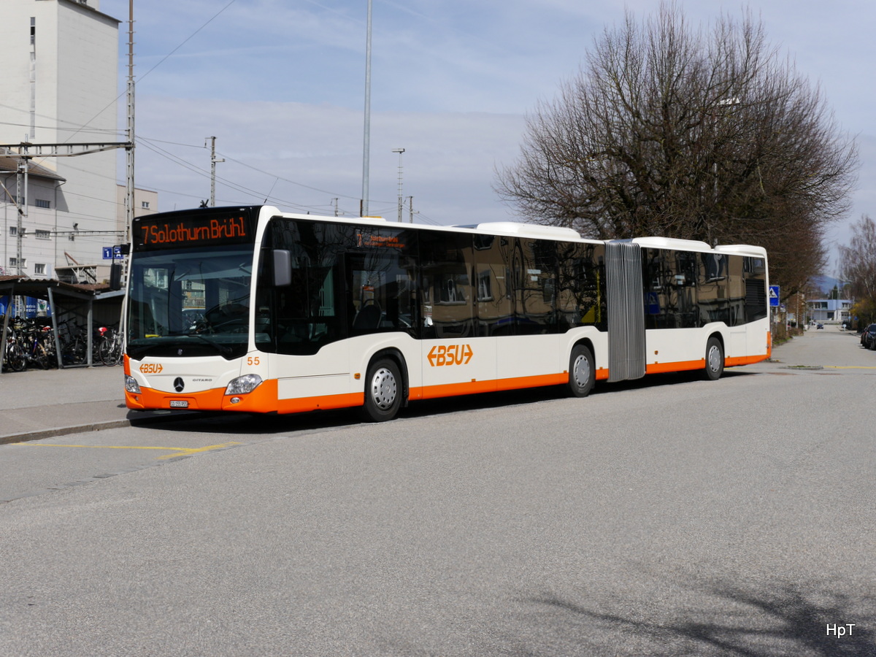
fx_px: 1316
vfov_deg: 28.0
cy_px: 328
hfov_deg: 36.8
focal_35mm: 52
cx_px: 438
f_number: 10
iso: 160
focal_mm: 26
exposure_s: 1/400
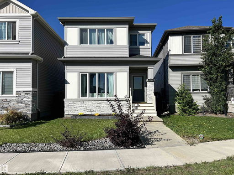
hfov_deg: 67.3
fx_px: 176
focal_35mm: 26
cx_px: 117
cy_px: 88
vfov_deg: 53.1
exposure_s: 1/6579
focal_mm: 5.7
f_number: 1.5
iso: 50
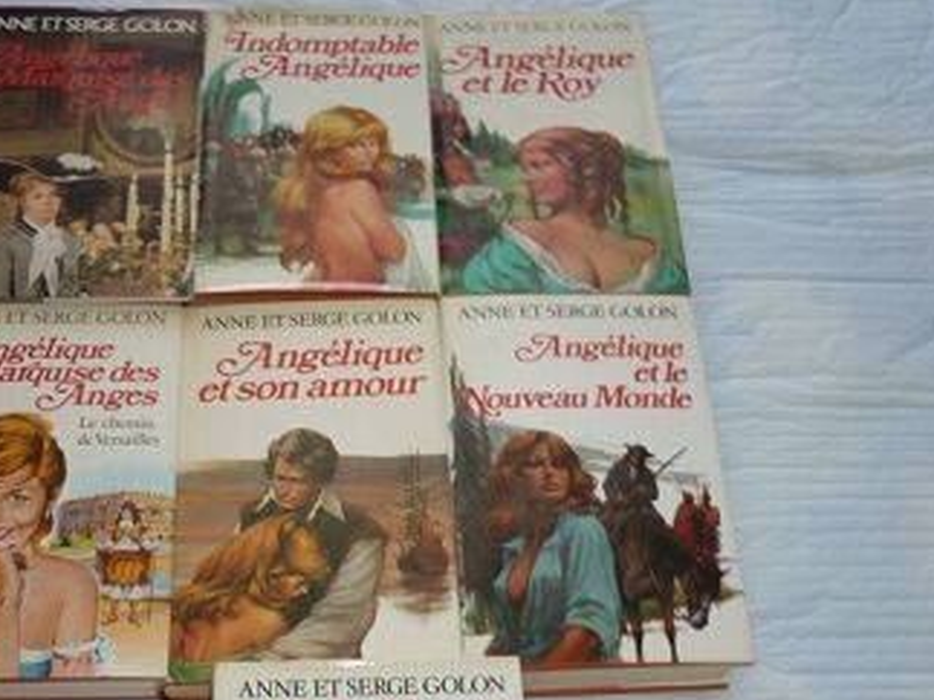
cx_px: 396
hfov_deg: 38.8
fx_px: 1322
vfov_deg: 29.3
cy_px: 512
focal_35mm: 49
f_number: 2.8
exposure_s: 1/30
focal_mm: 5.5
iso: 100
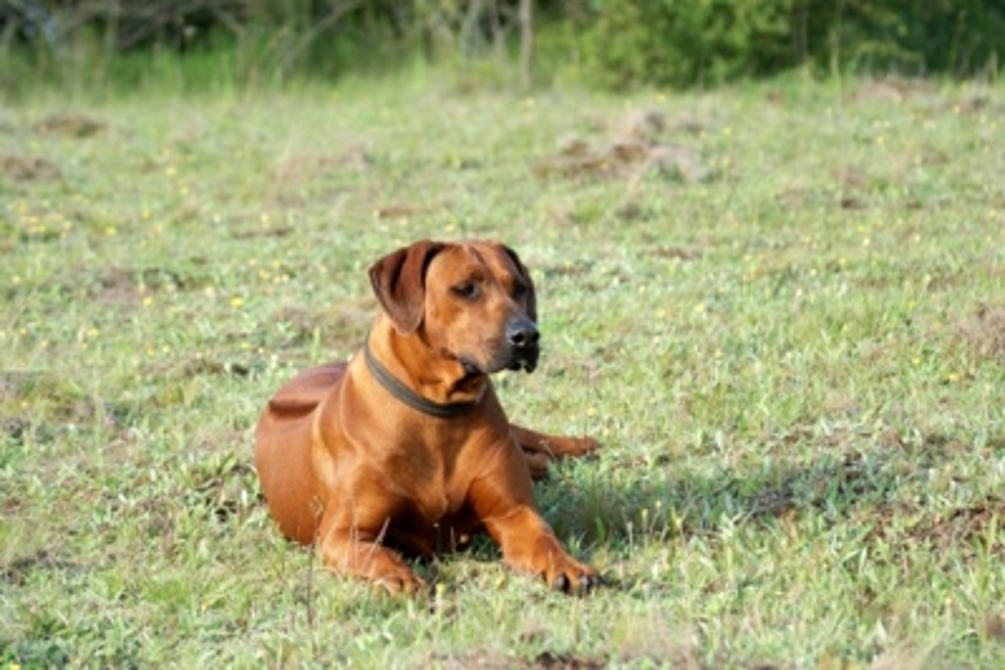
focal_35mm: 150
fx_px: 4187
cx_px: 502
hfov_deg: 13.7
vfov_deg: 9.1
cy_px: 335
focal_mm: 100
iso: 100
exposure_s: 1/200
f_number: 5
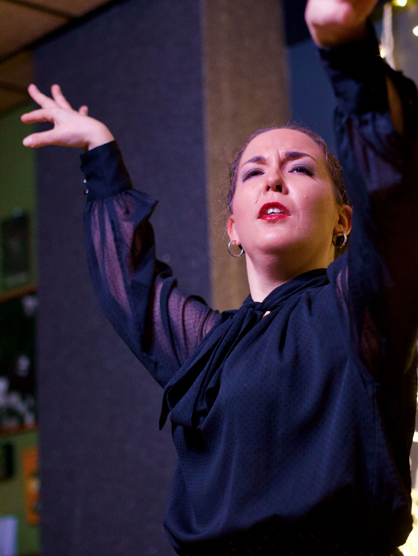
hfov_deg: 16.4
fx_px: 1448
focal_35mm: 90
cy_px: 278
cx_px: 209
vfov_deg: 21.8
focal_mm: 45
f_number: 1.8
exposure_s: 1/80
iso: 2500
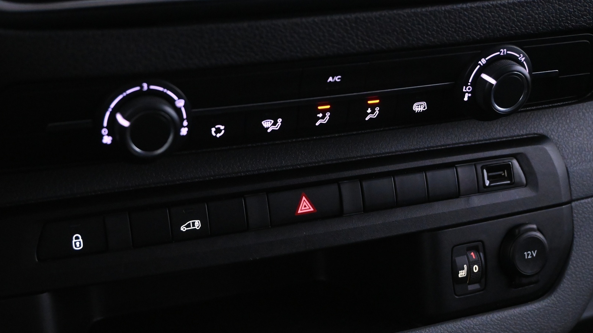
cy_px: 181
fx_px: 826
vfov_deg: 22.8
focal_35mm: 53
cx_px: 298
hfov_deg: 39.5
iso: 6400
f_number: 5
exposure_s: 1/30
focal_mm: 33
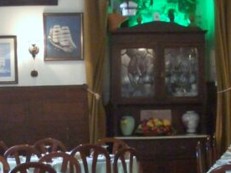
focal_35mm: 130
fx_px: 868
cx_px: 43
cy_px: 186
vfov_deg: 11.3
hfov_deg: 15.1
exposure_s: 1/15
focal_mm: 5.8
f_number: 2.6
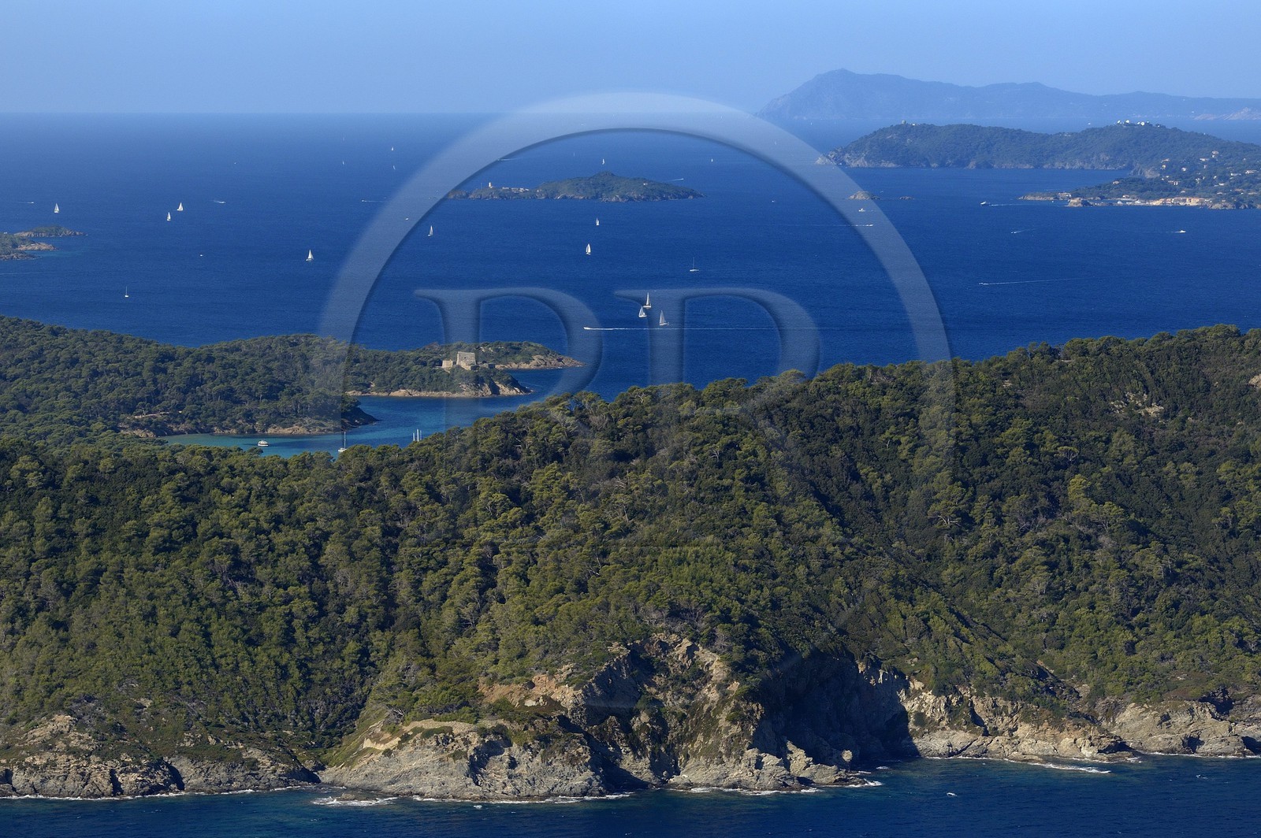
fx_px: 4200
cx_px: 630
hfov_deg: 17.1
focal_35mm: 120
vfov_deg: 11.4
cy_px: 419
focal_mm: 120
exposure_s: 1/1600
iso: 800
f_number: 11
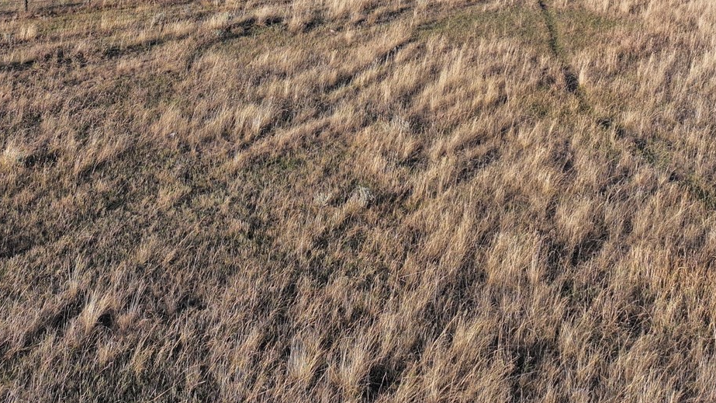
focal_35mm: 58
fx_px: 1101
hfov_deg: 35.8
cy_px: -149
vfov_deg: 18.9
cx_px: 263
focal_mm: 12.29
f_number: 2.8
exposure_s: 1/1000
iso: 100
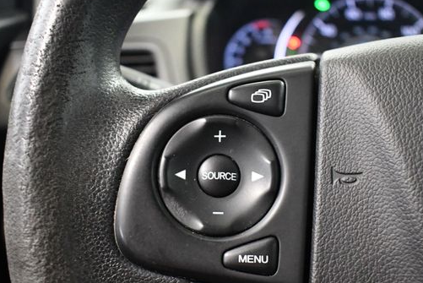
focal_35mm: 46
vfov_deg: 29.2
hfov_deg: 42.7
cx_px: 232
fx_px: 541
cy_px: 173
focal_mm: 18
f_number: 3.5
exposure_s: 1/60
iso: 4000
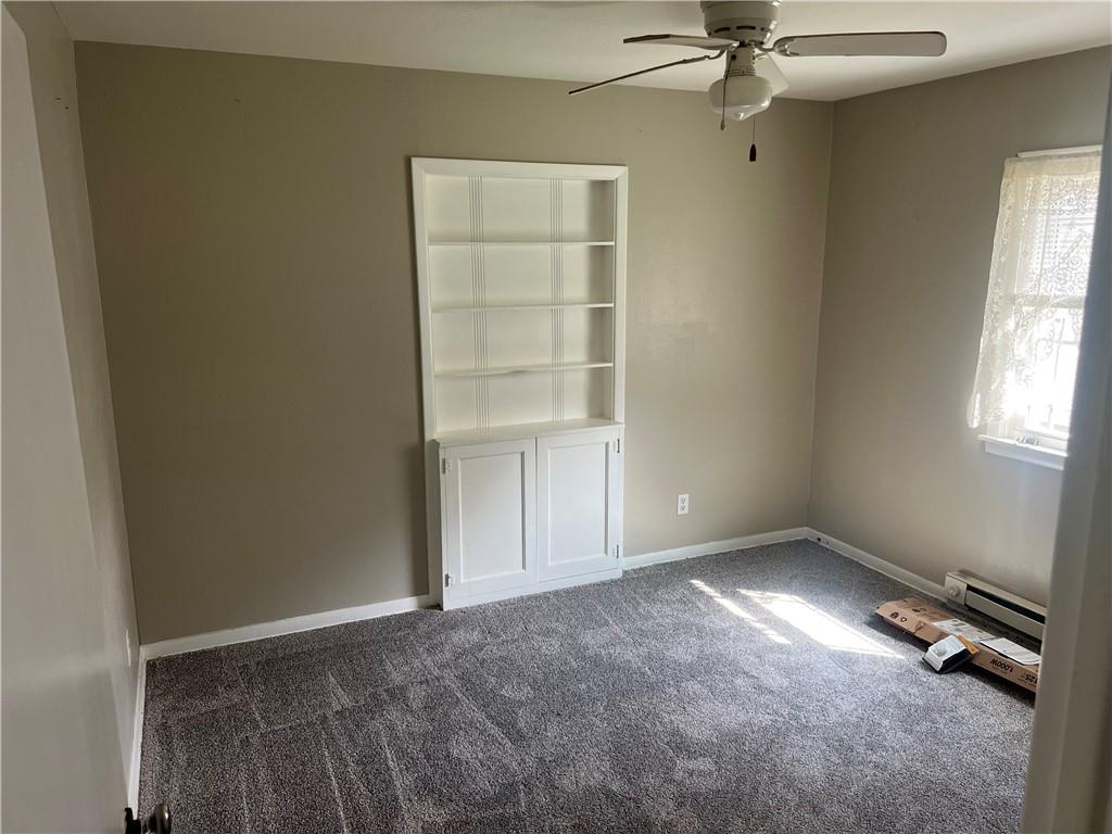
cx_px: 556
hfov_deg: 67.3
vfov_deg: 53.1
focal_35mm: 26
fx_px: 835
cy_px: 417
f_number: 1.5
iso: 125
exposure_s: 1/121
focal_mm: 5.7
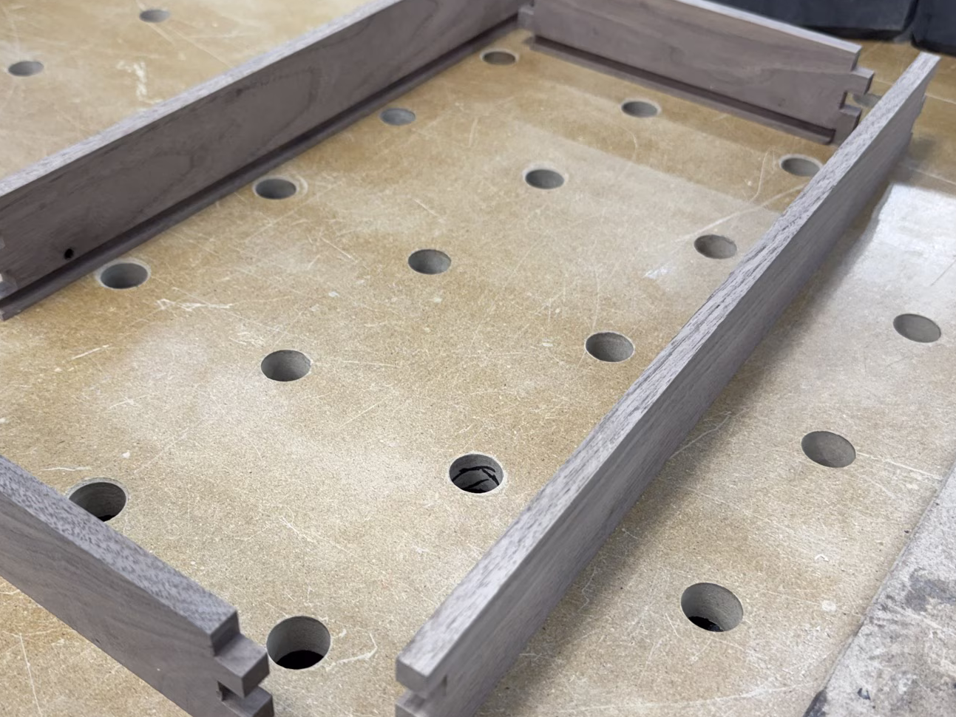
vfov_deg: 37.6
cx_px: 435
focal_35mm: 38
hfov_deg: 48.9
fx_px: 1050
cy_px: 429
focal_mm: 6.76
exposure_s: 1/221
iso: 64
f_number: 1.78
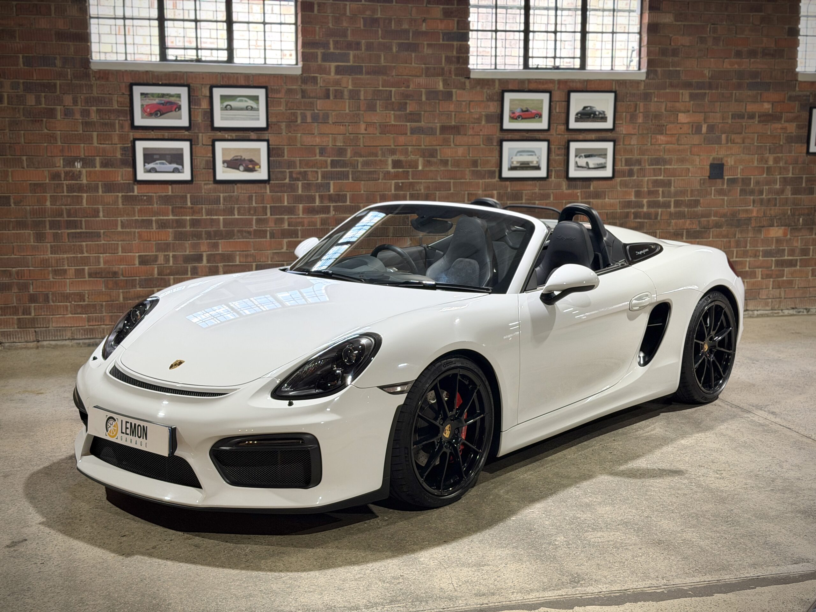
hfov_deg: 39.7
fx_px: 1131
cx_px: 408
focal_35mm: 48
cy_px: 306
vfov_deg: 30.3
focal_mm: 6.76
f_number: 1.78
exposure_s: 1/50
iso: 160
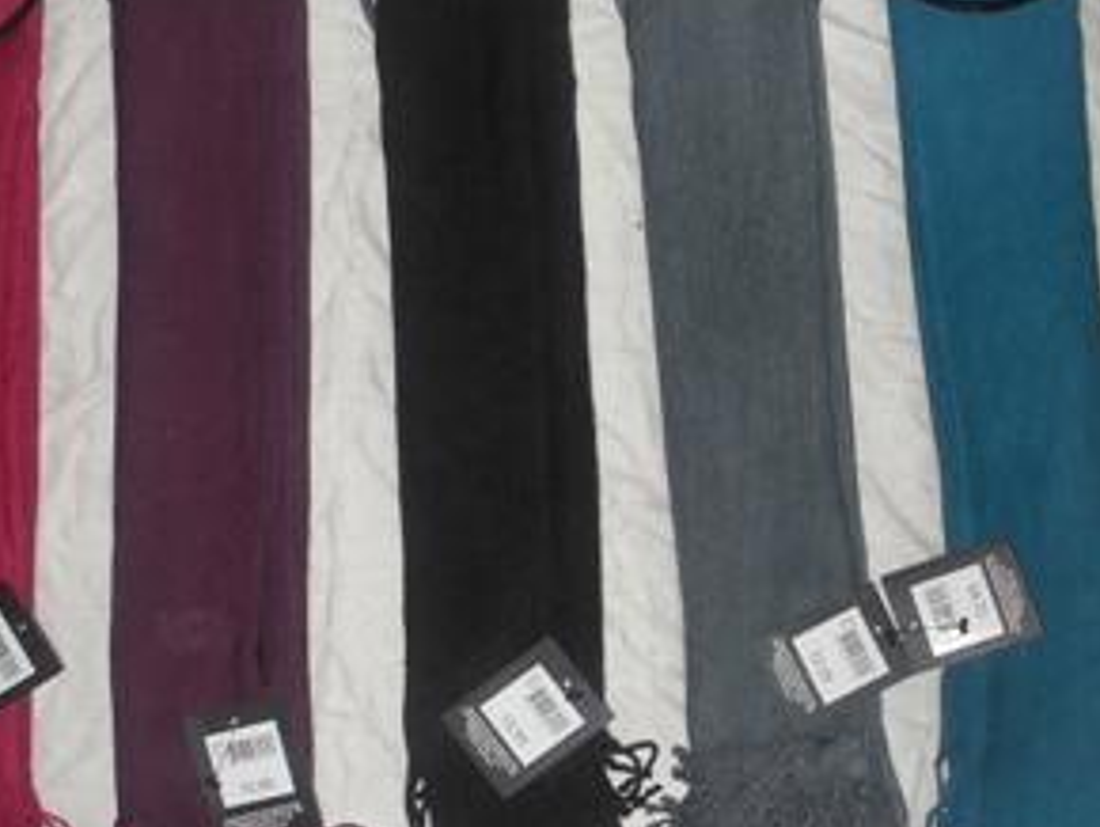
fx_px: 1717
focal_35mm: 54
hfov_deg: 35.5
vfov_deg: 27.1
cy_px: 414
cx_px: 561
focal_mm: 6.3
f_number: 3.2
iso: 200
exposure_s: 1/45
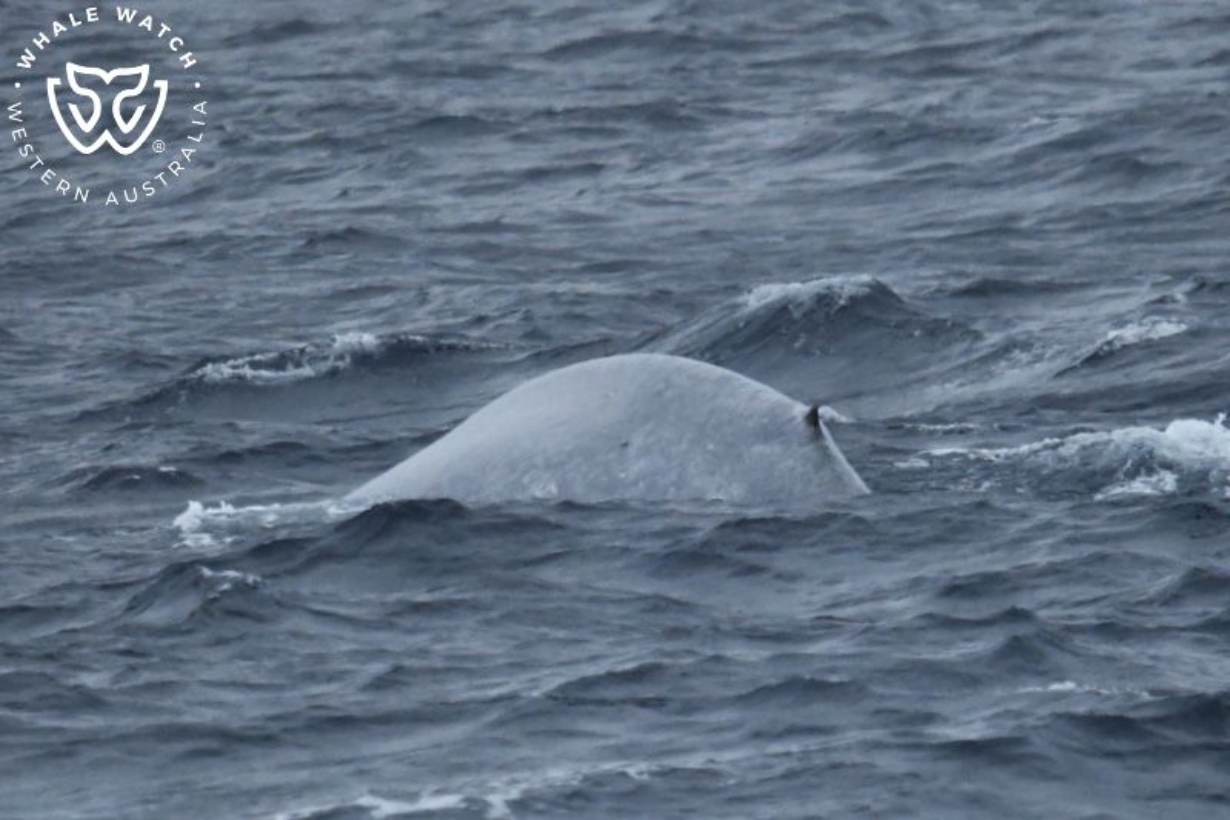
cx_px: 615
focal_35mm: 600
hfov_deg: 3.4
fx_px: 20494
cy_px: 410
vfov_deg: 2.3
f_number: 6.3
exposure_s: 1/8000
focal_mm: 600
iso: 6400
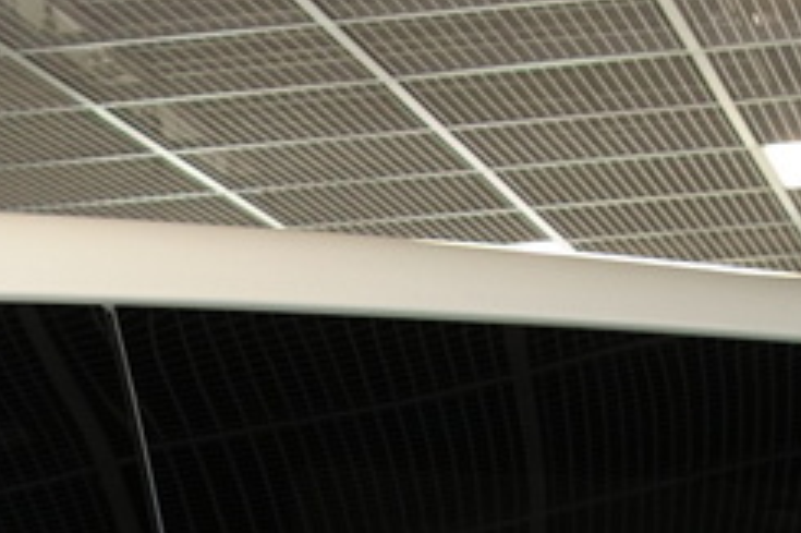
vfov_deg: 7.3
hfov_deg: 12.7
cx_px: -65
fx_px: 3535
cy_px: 1756
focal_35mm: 159
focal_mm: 8.8
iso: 125
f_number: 2.8
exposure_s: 1/50
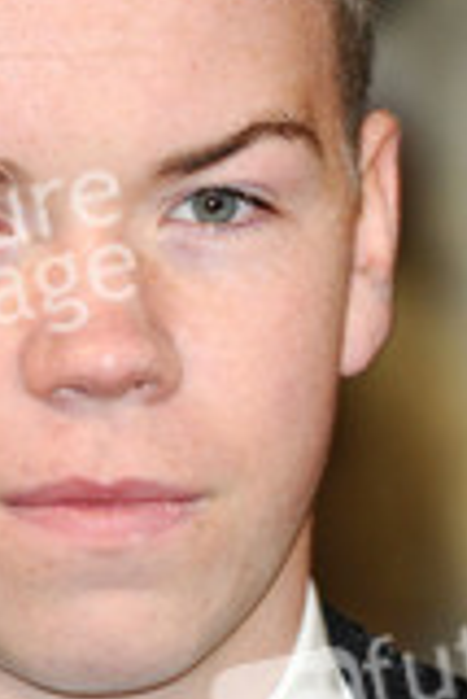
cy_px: 494
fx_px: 11304
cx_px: 41
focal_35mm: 582
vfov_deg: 3.5
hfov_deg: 2.4
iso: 320
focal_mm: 155
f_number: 4
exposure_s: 1/200
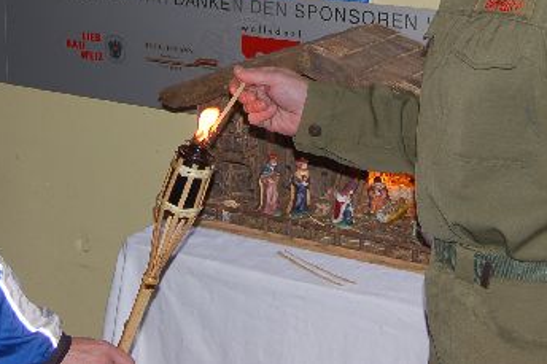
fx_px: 1217
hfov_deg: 25.3
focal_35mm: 80
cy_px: -56
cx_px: 245
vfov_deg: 16.4
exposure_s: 1/60
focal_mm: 23
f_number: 4
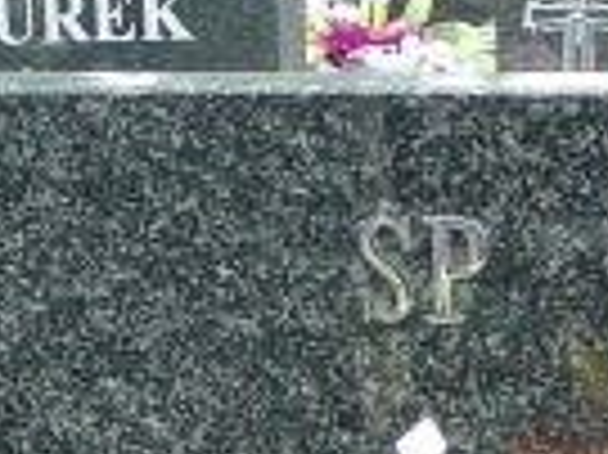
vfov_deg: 6.3
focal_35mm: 233
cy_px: 724
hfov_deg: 8.5
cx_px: 459
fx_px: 4089
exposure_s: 1/200
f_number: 3.4
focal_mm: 7.3
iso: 80
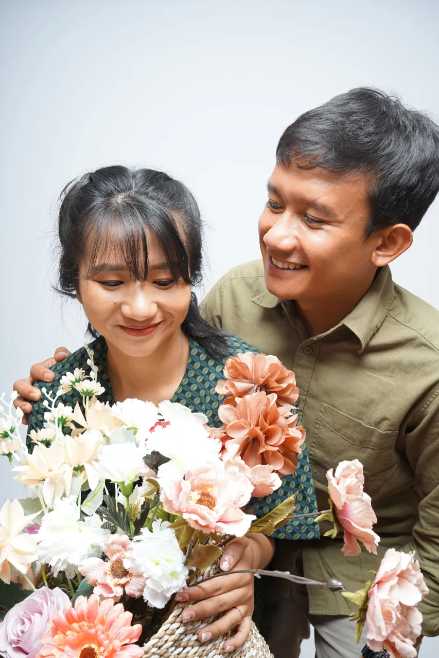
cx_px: 220
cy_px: 329
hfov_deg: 41.1
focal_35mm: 32
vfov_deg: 58.7
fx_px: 585
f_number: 9
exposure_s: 1/160
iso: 320
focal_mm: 32
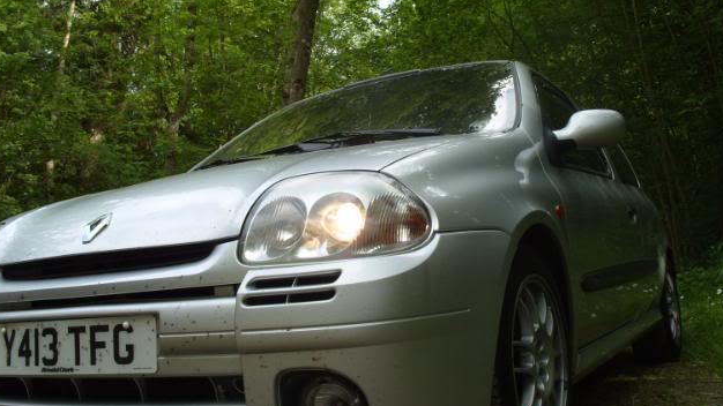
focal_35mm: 39
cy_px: 145
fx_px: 748
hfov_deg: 51.6
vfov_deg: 30.3
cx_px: 357
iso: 80
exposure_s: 1/180
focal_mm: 7.8
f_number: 4.8
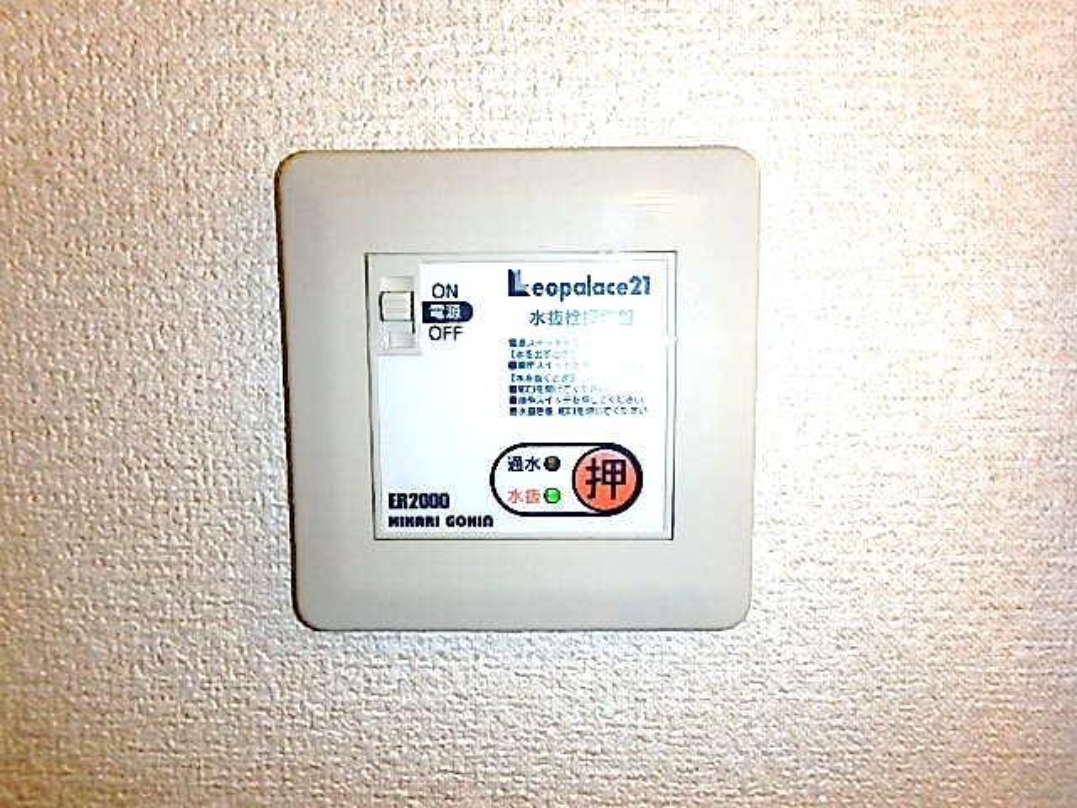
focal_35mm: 21
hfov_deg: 79.0
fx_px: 653
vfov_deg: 63.4
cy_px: 404
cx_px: 538
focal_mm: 3.7
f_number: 6
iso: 125
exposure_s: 1/30
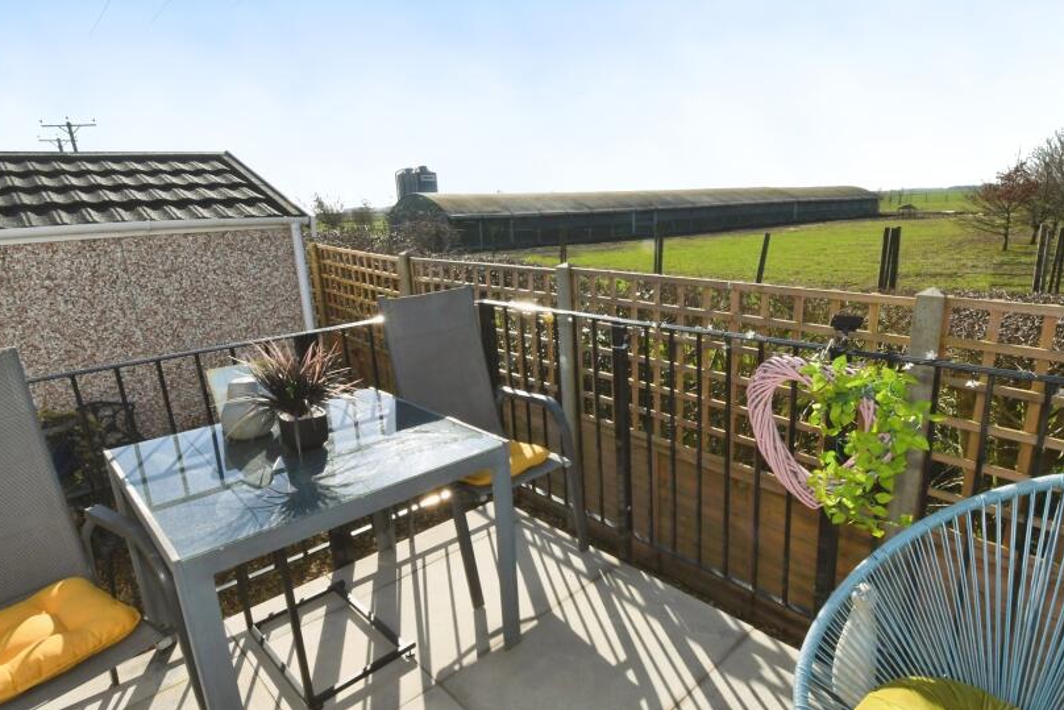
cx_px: 574
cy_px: 397
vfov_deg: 64.4
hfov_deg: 86.7
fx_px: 562
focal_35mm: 19
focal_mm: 10
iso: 800
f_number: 22
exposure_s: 1/250
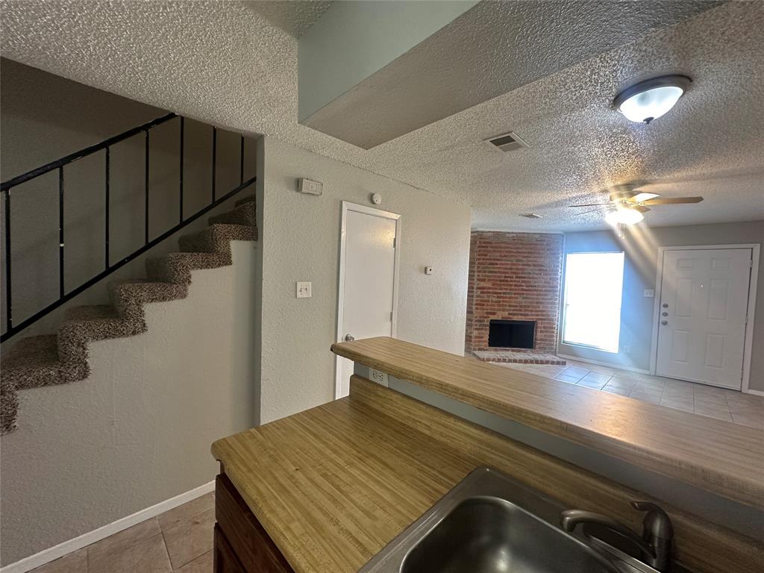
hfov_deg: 102.1
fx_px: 309
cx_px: 382
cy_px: 286
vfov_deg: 85.7
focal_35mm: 14
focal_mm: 2.22
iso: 250
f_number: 2.2
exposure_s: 1/60
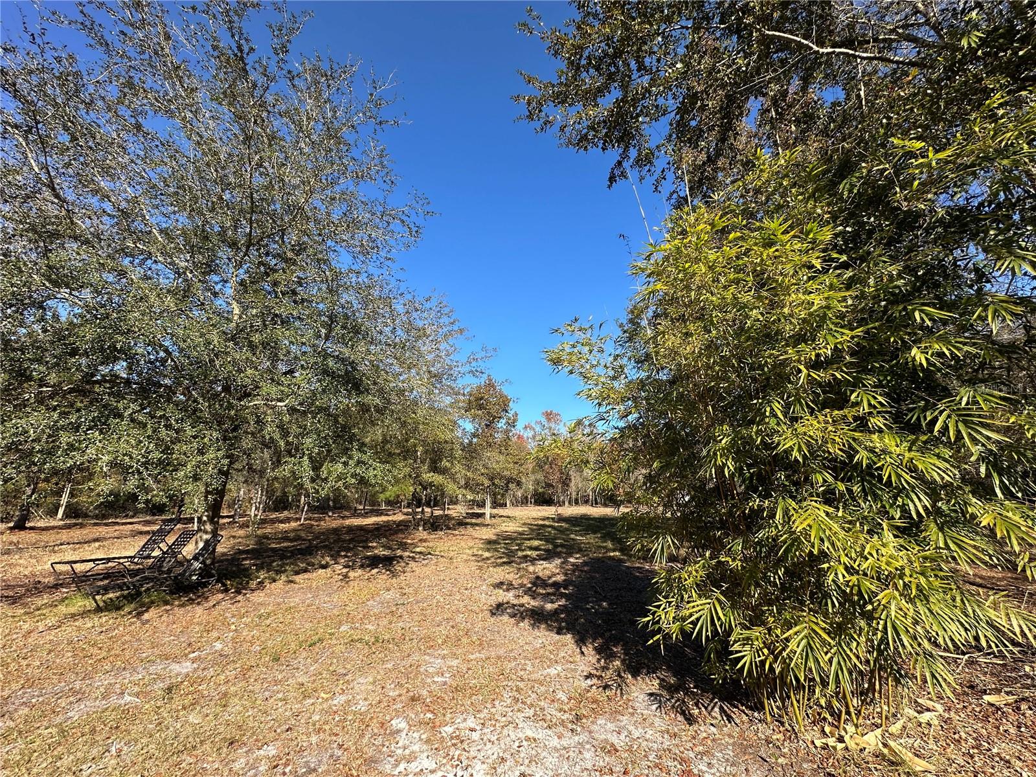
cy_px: 388
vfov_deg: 85.7
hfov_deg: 102.1
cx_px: 518
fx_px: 419
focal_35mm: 14
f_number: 2.2
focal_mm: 2.22
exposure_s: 1/1006
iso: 40
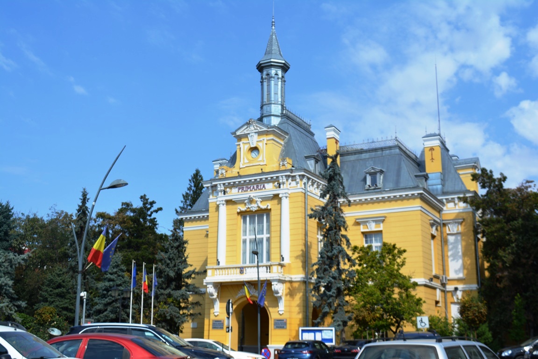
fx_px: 672
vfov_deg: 29.9
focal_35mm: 45
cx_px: 269
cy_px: 180
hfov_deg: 43.6
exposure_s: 1/320
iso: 100
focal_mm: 30
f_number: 9
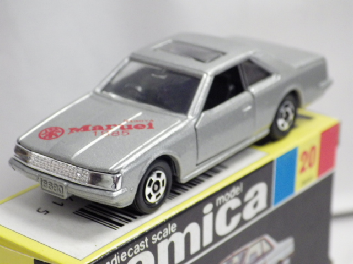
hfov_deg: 16.6
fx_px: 1214
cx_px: 176
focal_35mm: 119
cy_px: 132
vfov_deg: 12.5
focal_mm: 21.3
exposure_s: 1/30
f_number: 4.8
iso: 800
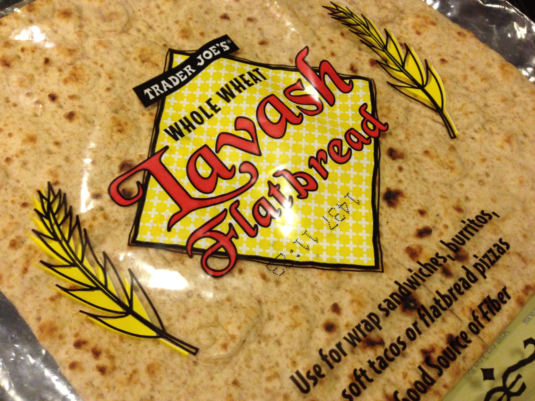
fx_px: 510
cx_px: 268
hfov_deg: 55.4
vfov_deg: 42.9
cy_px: 200
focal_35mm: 33
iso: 250
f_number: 2.4
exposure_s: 1/20
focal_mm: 4.12
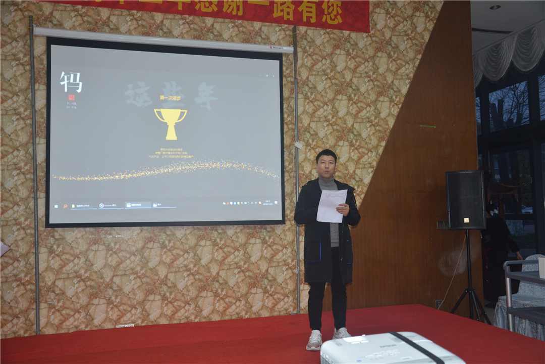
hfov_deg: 53.1
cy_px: 182
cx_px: 272
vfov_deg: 36.9
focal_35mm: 36
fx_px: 545
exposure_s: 1/60
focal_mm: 24
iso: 800
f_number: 3.8
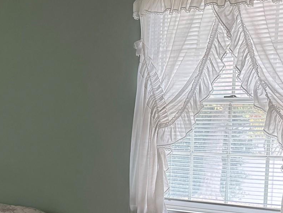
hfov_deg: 29.5
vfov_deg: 23.4
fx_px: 507
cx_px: 14
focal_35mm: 62
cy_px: 163
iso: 800
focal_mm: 6.76
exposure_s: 1/60
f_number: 1.78
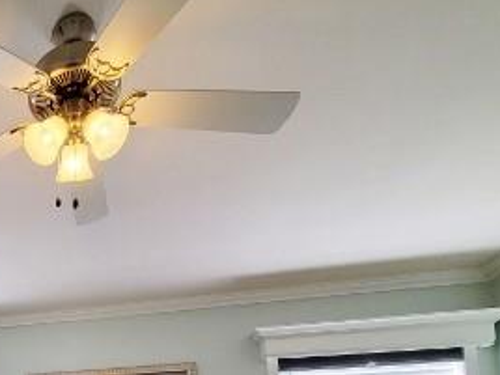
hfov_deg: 46.1
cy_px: 429
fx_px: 448
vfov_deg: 36.9
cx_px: -28
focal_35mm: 31
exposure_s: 1/120
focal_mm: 1.8
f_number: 2.2
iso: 50
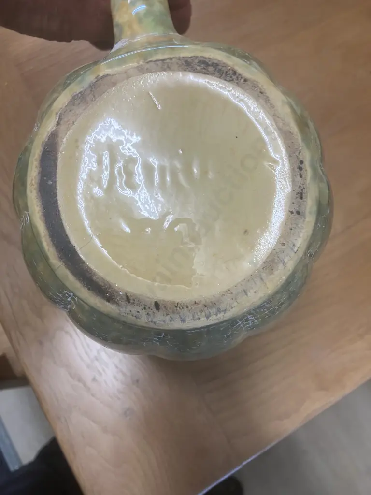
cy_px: 248
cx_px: 186
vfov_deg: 63.4
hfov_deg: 49.7
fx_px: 400
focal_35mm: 28
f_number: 1.8
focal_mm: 3.99
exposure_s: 1/50
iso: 50
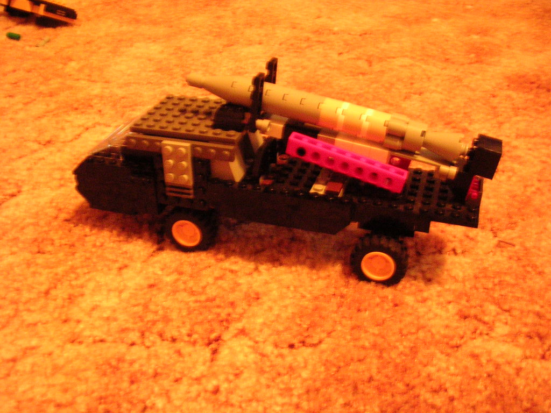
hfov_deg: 49.0
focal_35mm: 38
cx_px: 276
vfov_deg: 37.7
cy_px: 206
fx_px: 605
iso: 200
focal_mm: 5.8
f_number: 2.8
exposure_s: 1/2.9
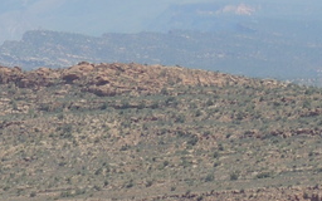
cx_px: -257
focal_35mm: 635
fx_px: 5572
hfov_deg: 3.3
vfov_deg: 2.1
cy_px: 200
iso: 100
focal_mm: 21.4
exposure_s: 1/800
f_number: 4.2
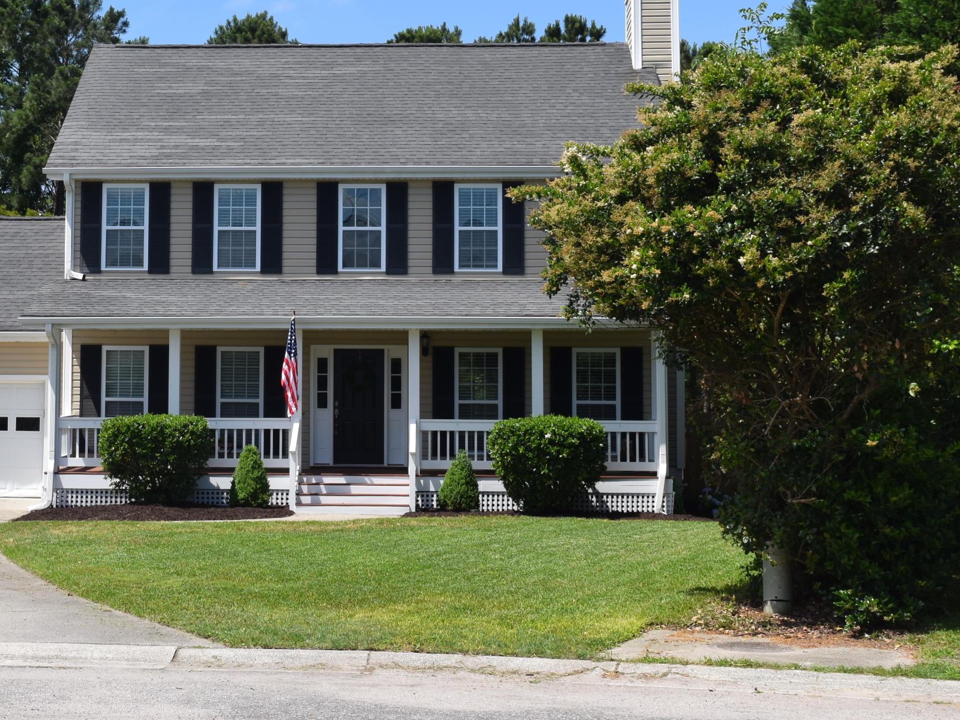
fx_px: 1941
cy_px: 246
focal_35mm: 70
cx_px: 299
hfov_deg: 27.6
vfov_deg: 20.9
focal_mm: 28
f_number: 10
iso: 200
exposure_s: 1/400
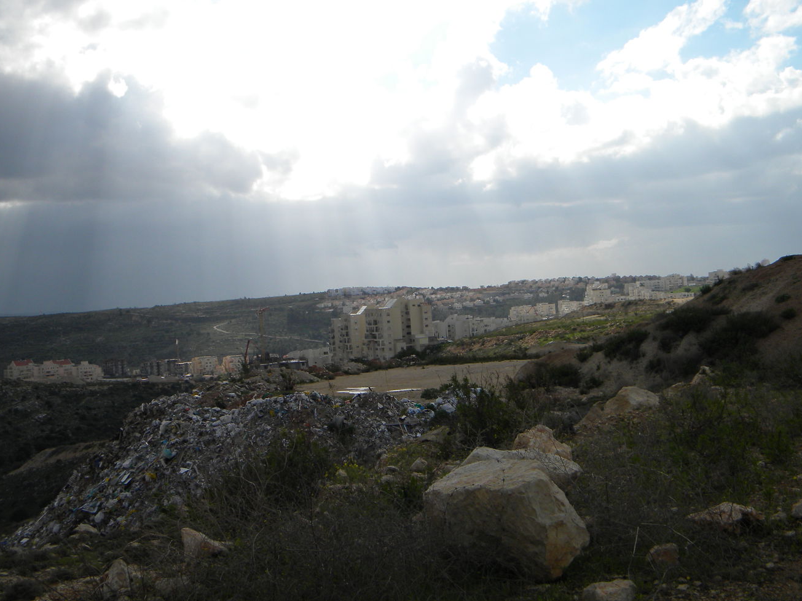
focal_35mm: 44
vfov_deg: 32.9
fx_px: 1019
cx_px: 385
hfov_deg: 42.9
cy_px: 288
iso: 80
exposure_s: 1/426
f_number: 7.6
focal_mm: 7.3
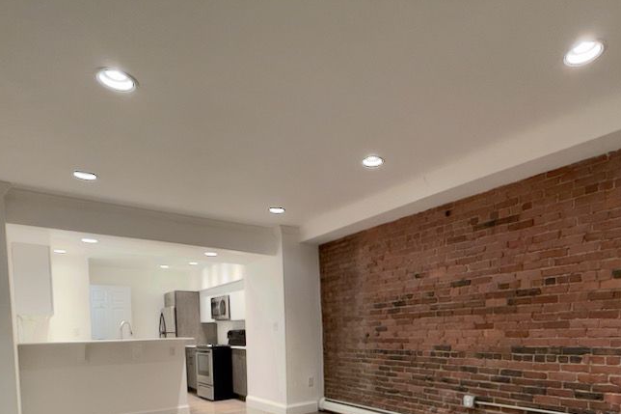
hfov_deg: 80.4
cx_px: 366
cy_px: 356
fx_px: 362
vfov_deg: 53.6
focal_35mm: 21
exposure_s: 1/60
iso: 250
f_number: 2.4
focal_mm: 1.54
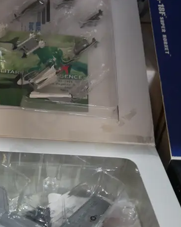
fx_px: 409
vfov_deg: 30.9
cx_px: 37
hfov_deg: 24.6
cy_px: 132
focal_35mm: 61
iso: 640
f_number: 3.5
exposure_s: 1/60
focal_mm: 14
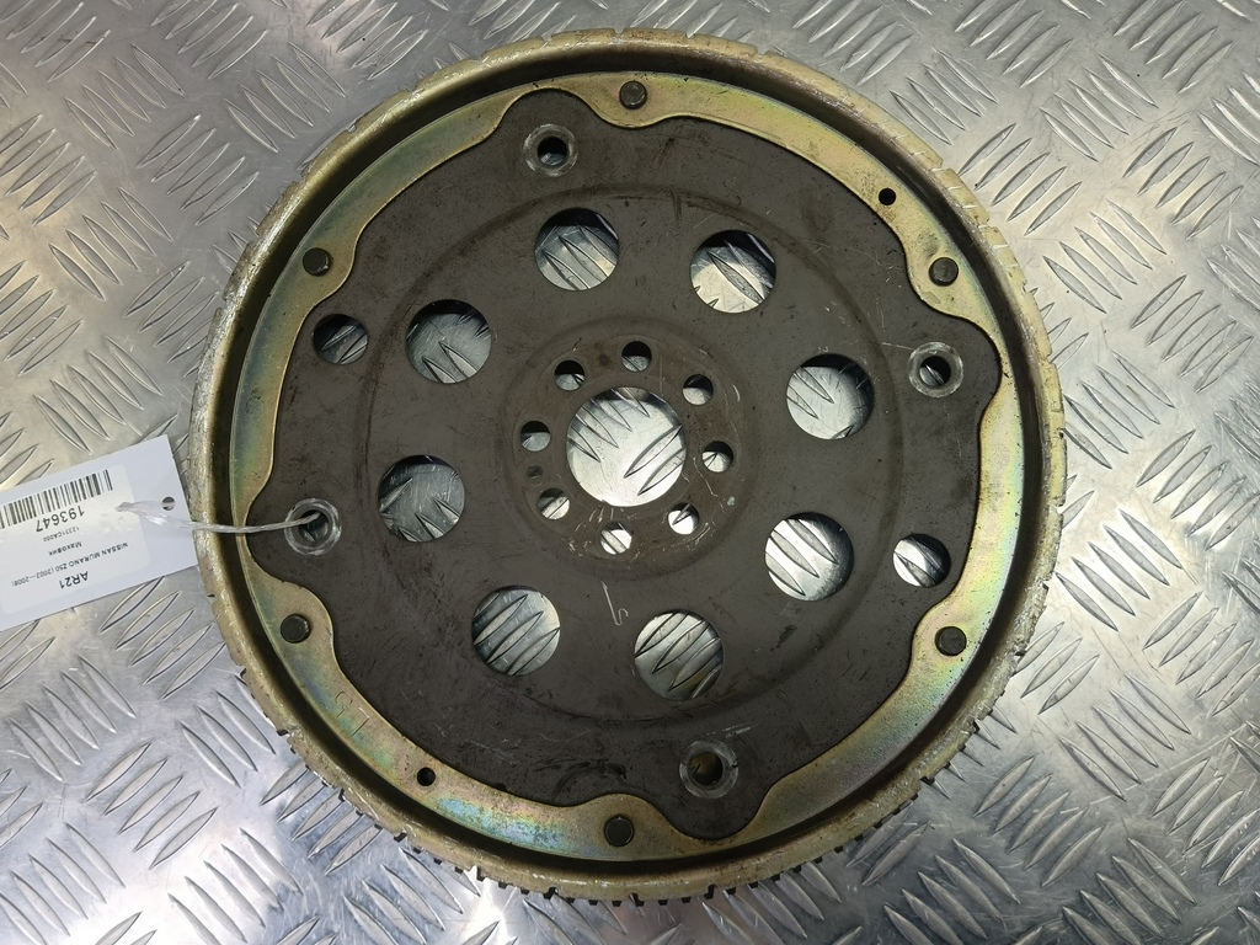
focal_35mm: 23
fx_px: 837
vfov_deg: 58.9
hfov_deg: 73.9
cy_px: 472
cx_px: 630
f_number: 1.6
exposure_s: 1/50
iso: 96
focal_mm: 4.11
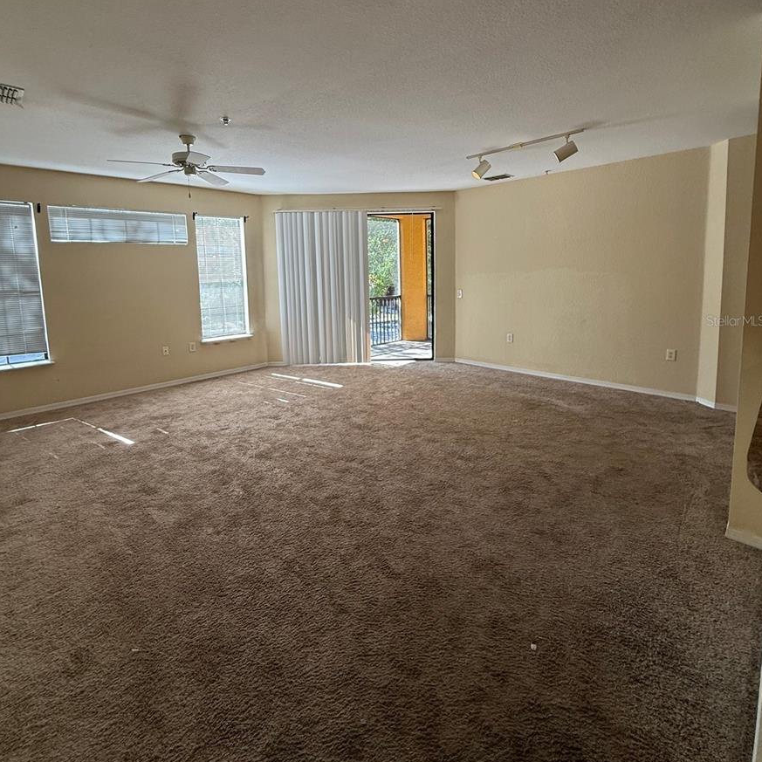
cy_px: 320
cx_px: 375
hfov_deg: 84.0
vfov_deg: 83.3
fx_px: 423
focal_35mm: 17
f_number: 2.2
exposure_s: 1/120
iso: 100
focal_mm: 2.22
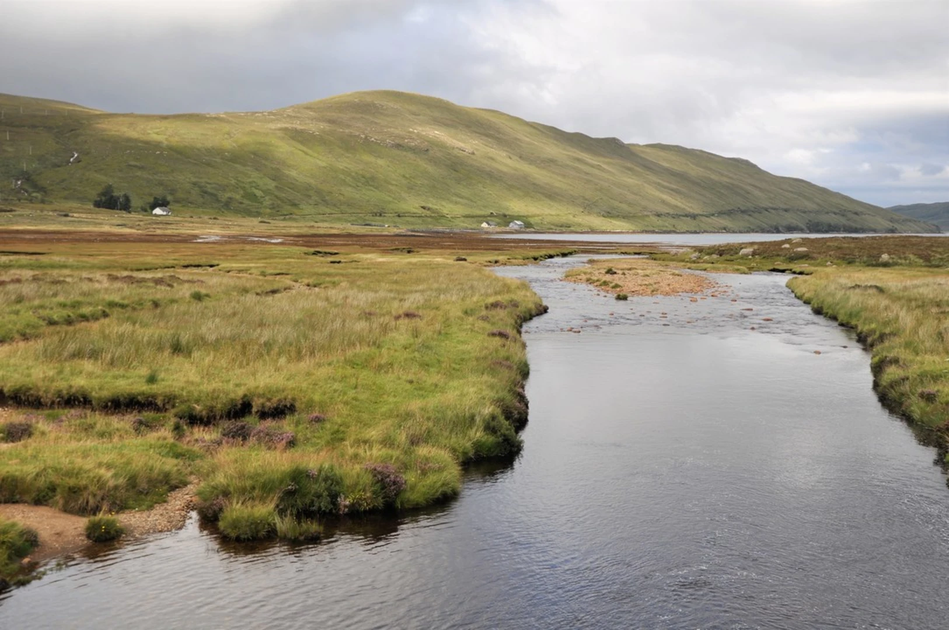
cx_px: 474
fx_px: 1106
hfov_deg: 46.4
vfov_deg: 31.8
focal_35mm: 42
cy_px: 315
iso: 200
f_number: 9
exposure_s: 1/320
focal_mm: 28
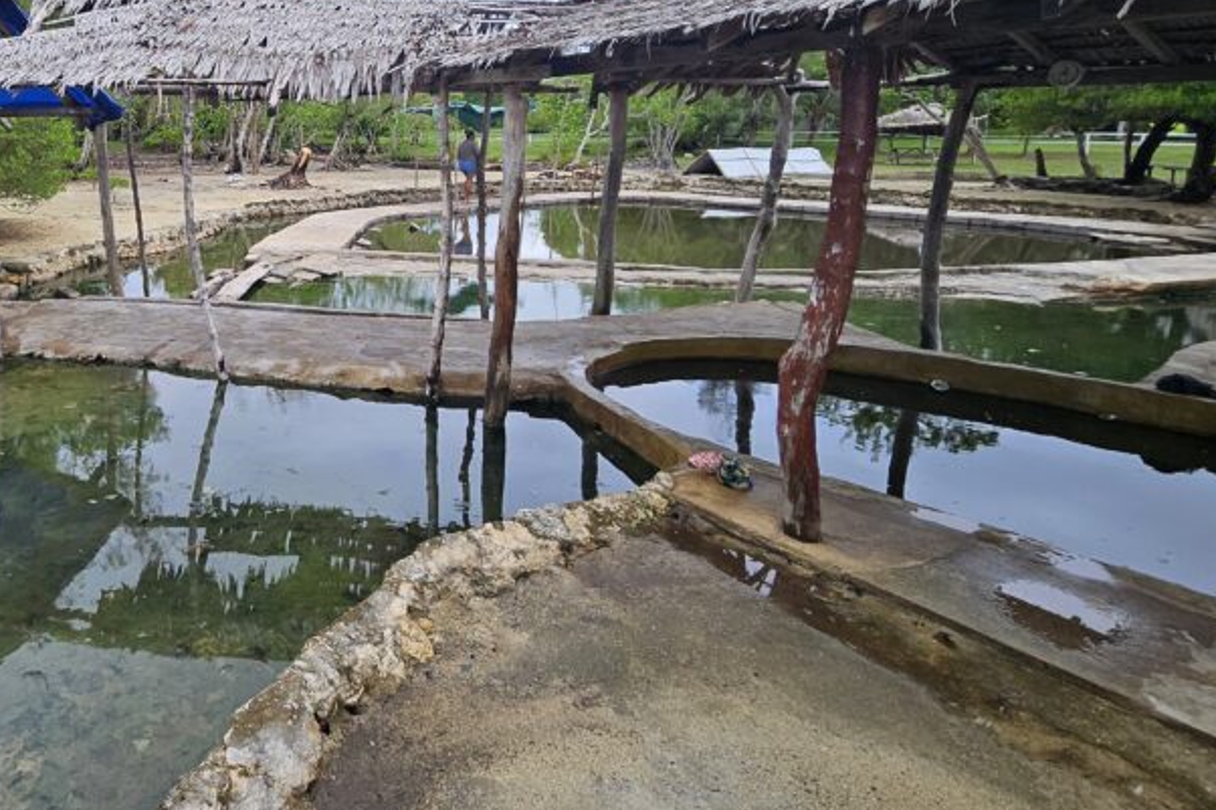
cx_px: 271
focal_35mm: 23
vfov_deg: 54.1
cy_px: 275
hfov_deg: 69.8
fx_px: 777
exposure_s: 1/773
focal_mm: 1.7
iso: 32
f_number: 2.2
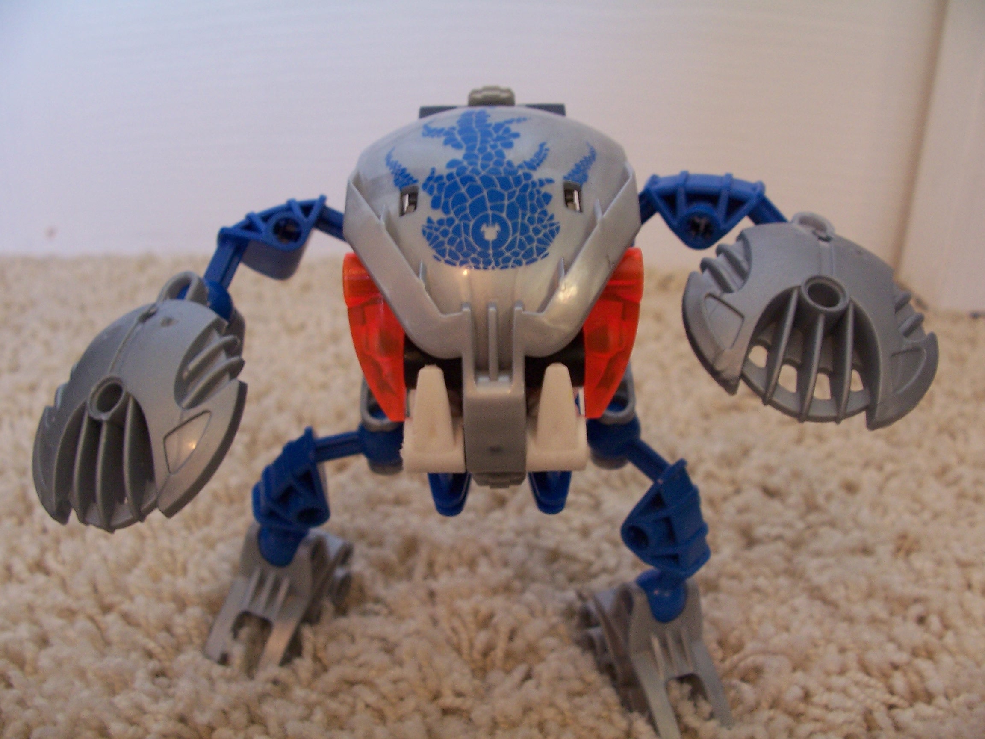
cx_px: 492
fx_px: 996
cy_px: 370
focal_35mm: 35
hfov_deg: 52.6
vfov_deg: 40.7
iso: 140
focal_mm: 6
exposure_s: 1/8
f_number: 2.8
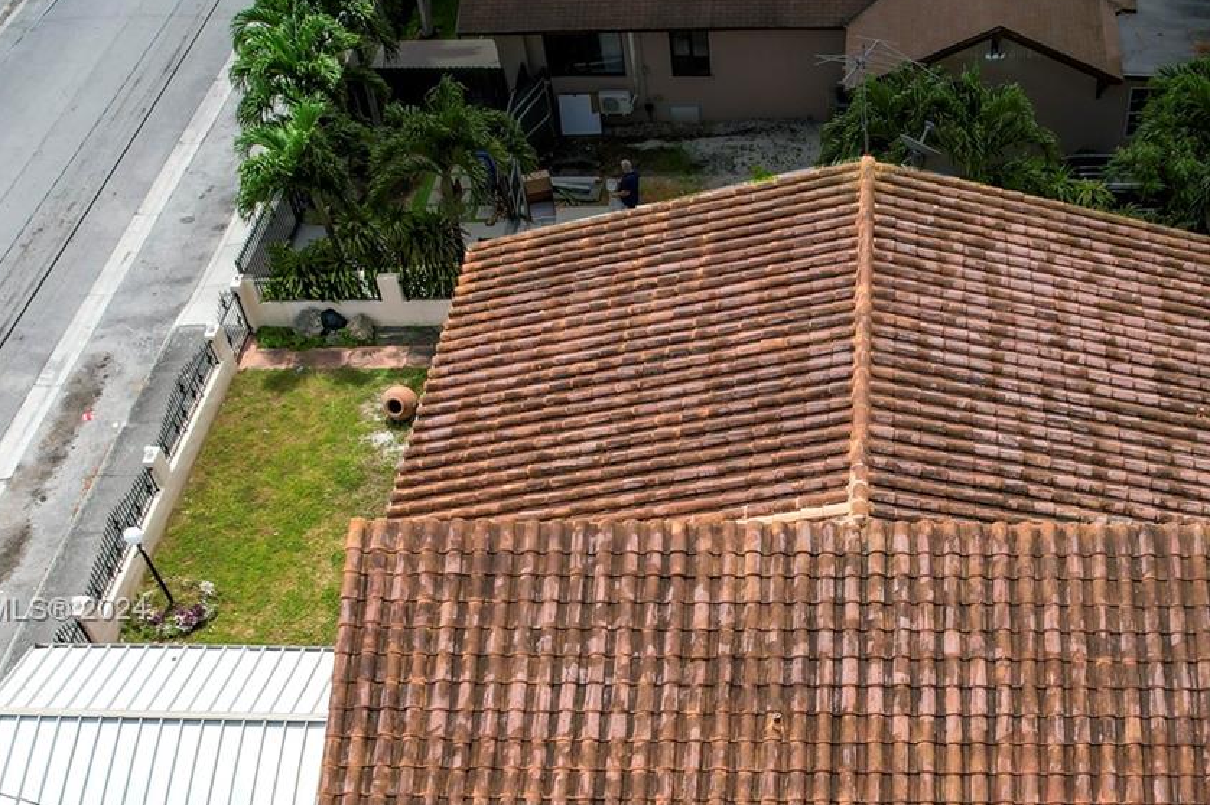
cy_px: 612
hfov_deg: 45.4
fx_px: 1411
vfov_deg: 31.3
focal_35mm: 42
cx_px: 842
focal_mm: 8.38
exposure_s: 1/2500
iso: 100
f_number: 2.8
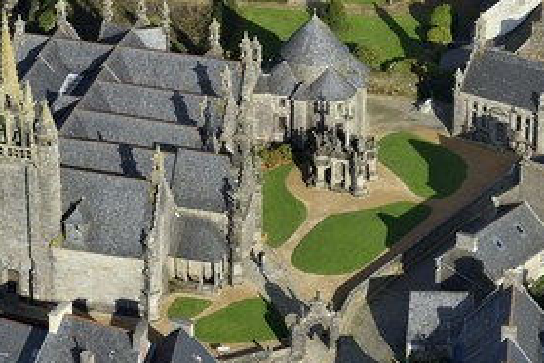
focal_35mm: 233
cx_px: 234
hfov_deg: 8.8
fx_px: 3521
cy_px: 180
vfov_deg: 5.9
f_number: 13
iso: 800
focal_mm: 155
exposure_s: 1/1250
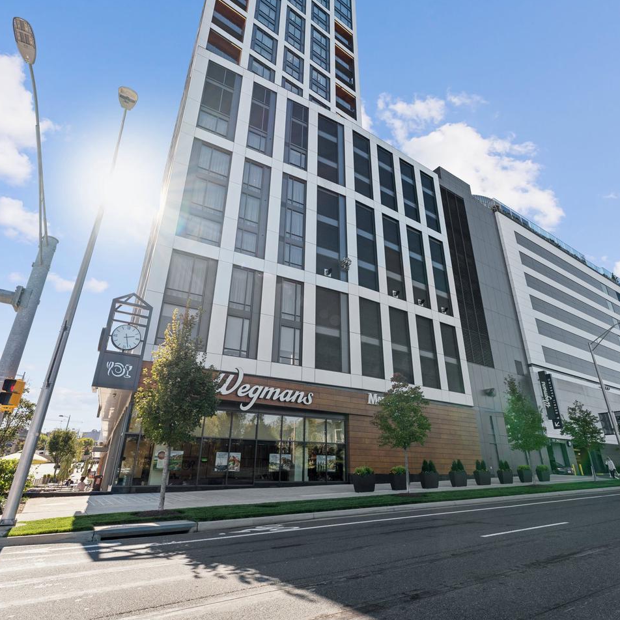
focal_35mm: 18
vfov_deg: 80.7
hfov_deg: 80.7
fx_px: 365
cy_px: 309
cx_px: 317
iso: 100
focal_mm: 14
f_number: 8
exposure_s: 1/200
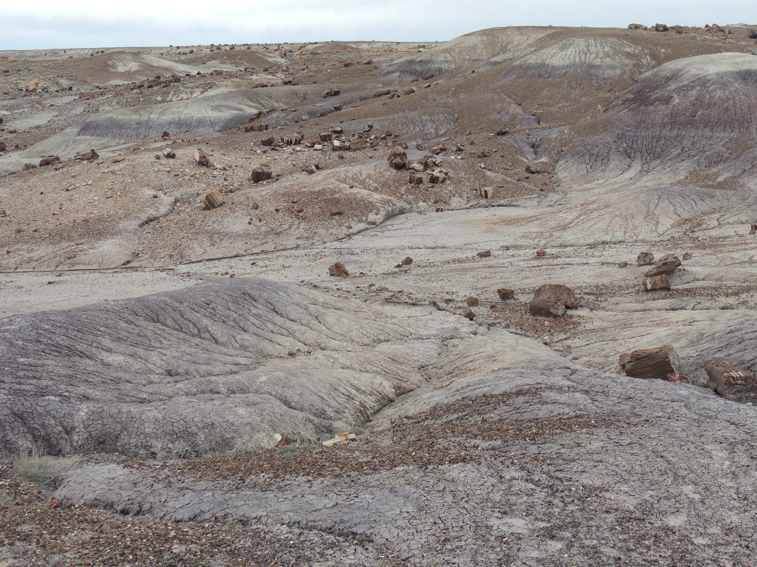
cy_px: 284
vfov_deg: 33.6
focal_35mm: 43
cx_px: 378
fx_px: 940
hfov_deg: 43.9
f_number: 3.4
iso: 100
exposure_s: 1/320
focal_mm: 7.6
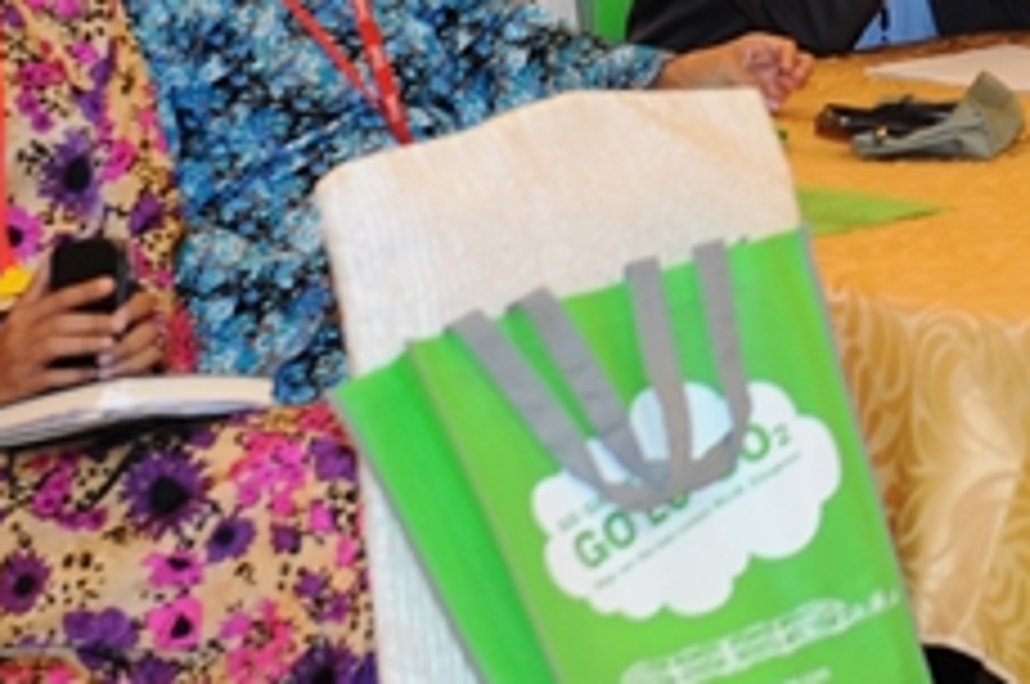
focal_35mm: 175
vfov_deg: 7.7
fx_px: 5000
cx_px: 1264
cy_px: -198
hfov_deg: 11.5
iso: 1000
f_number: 3.5
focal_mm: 50
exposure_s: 1/50
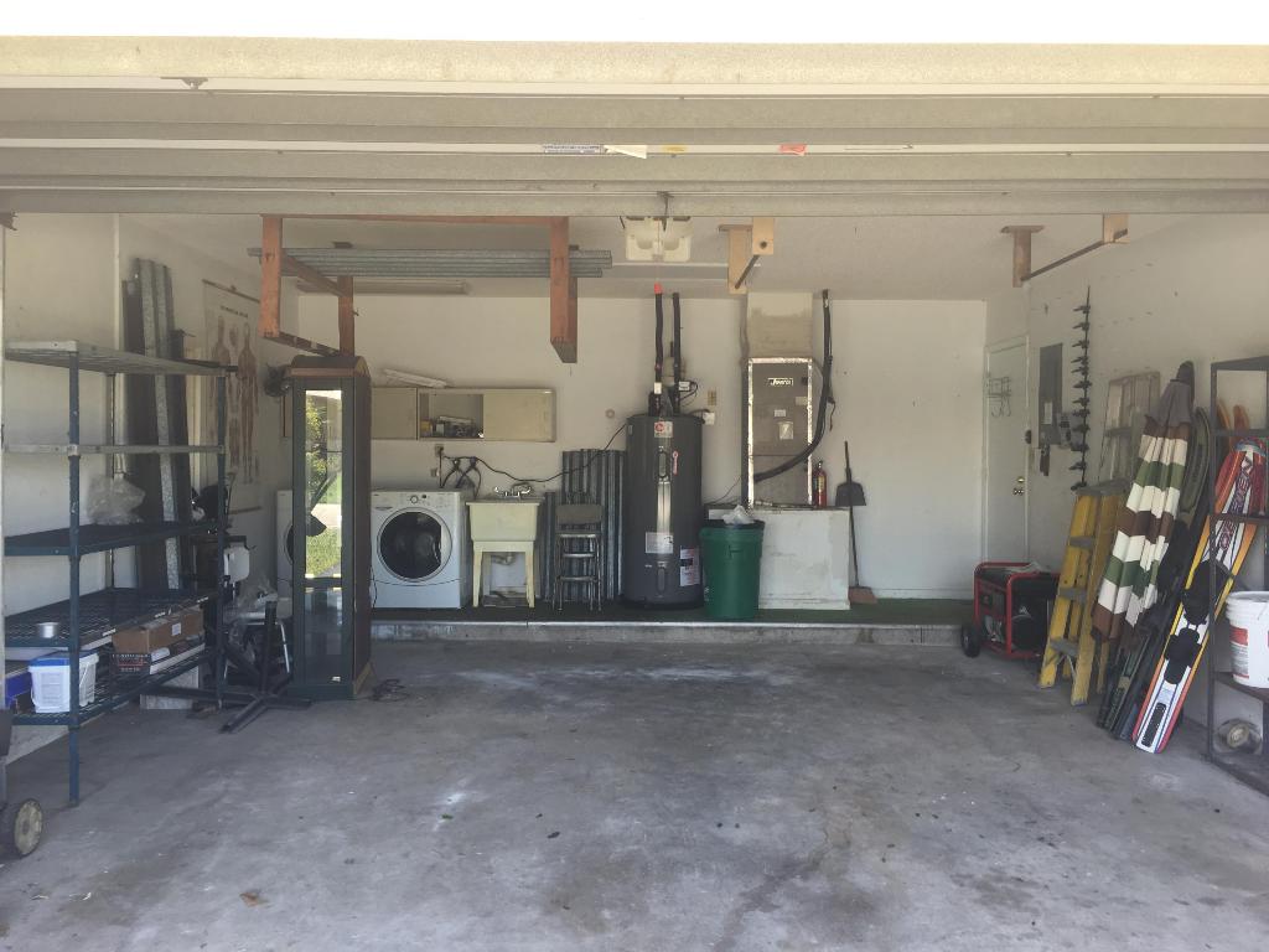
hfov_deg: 61.7
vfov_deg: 48.2
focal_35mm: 29
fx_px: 1063
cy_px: 476
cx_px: 634
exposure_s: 1/60
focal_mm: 4.15
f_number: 2.2
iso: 25
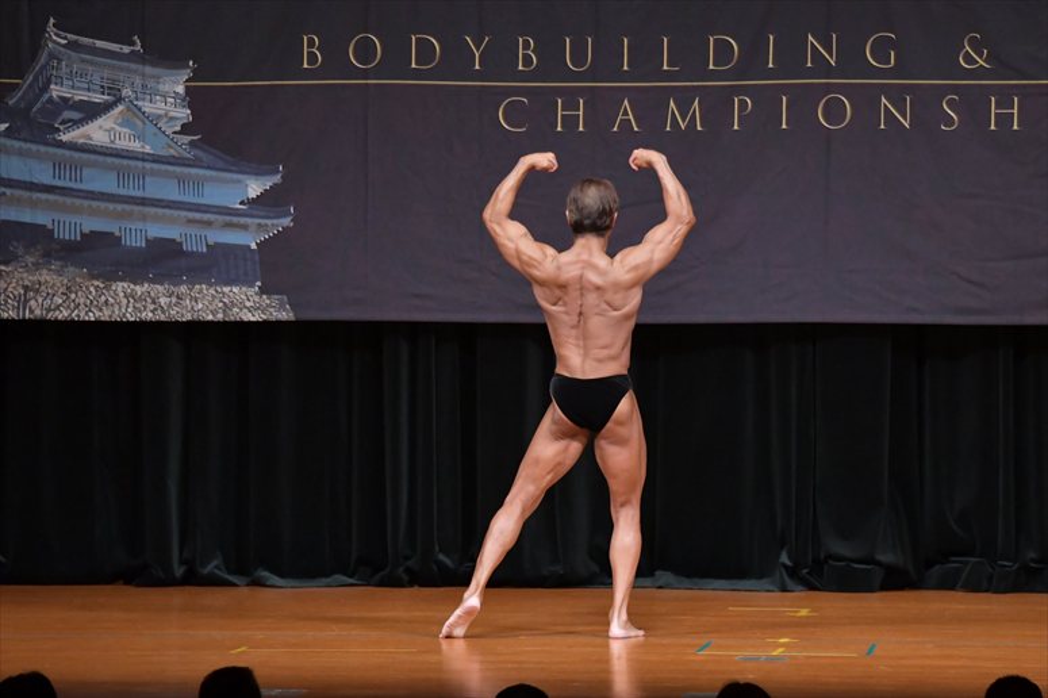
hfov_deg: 9.5
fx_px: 6314
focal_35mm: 217
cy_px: 349
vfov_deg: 6.3
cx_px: 524
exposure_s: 1/400
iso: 5000
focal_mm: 145
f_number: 5.6
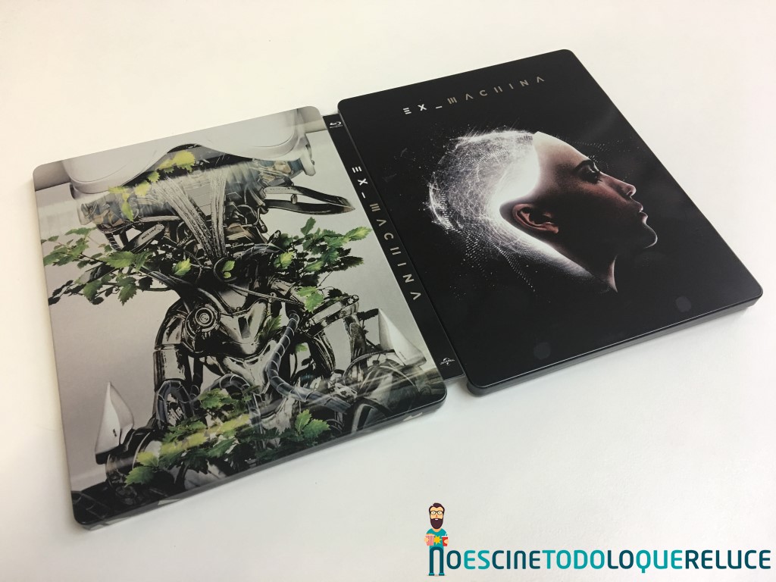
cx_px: 388
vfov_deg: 48.2
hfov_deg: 61.7
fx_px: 650
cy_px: 291
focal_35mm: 29
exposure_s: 1/17
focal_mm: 4.15
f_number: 2.2
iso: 64
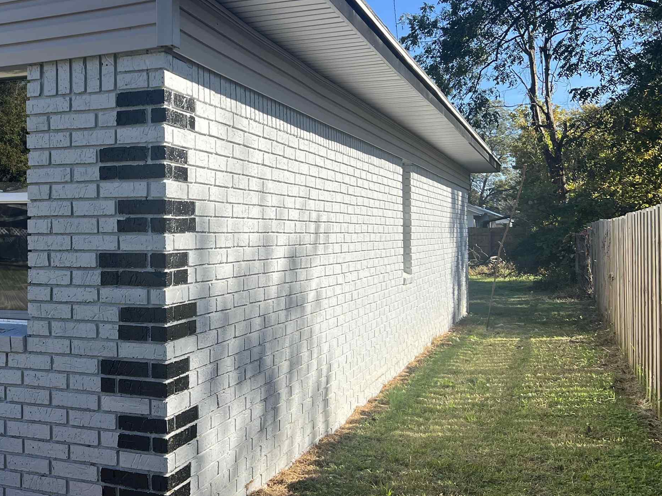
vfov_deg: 33.6
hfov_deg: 42.3
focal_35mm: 43
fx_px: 822
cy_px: 221
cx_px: 153
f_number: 1.5
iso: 50
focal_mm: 5.7
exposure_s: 1/1808
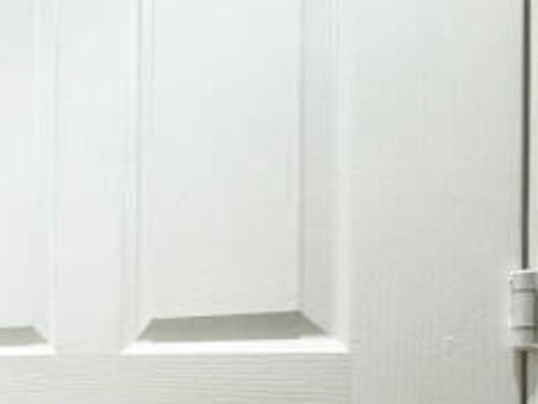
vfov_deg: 38.0
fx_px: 544
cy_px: 364
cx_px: -94
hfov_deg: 39.5
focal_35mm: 35
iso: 160
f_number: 2.2
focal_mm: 2.22
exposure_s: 1/100
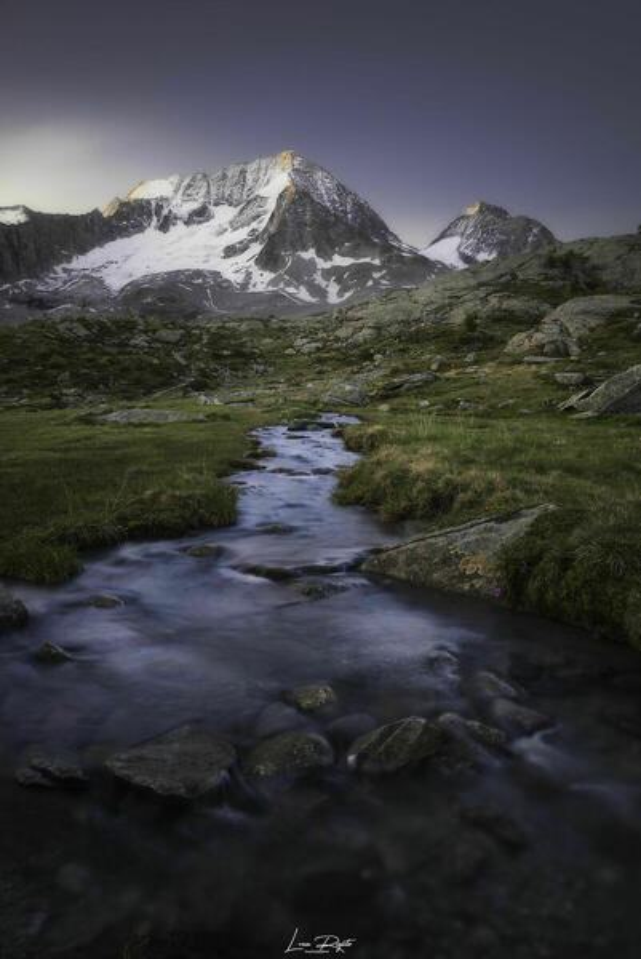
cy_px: 480
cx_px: 320
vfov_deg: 63.6
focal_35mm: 29
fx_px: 773
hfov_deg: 45.0
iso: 100
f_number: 11
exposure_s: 1/10
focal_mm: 29
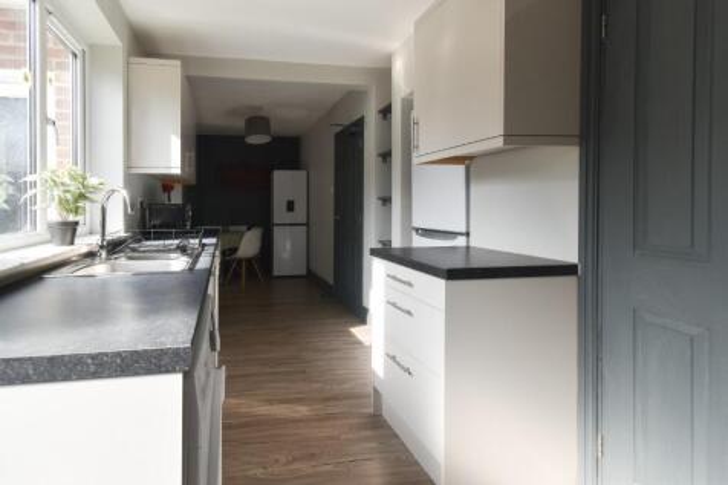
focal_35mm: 15
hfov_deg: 100.4
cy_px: 242
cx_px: 364
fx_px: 303
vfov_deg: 77.3
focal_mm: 10
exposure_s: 1/50
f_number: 9
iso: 200
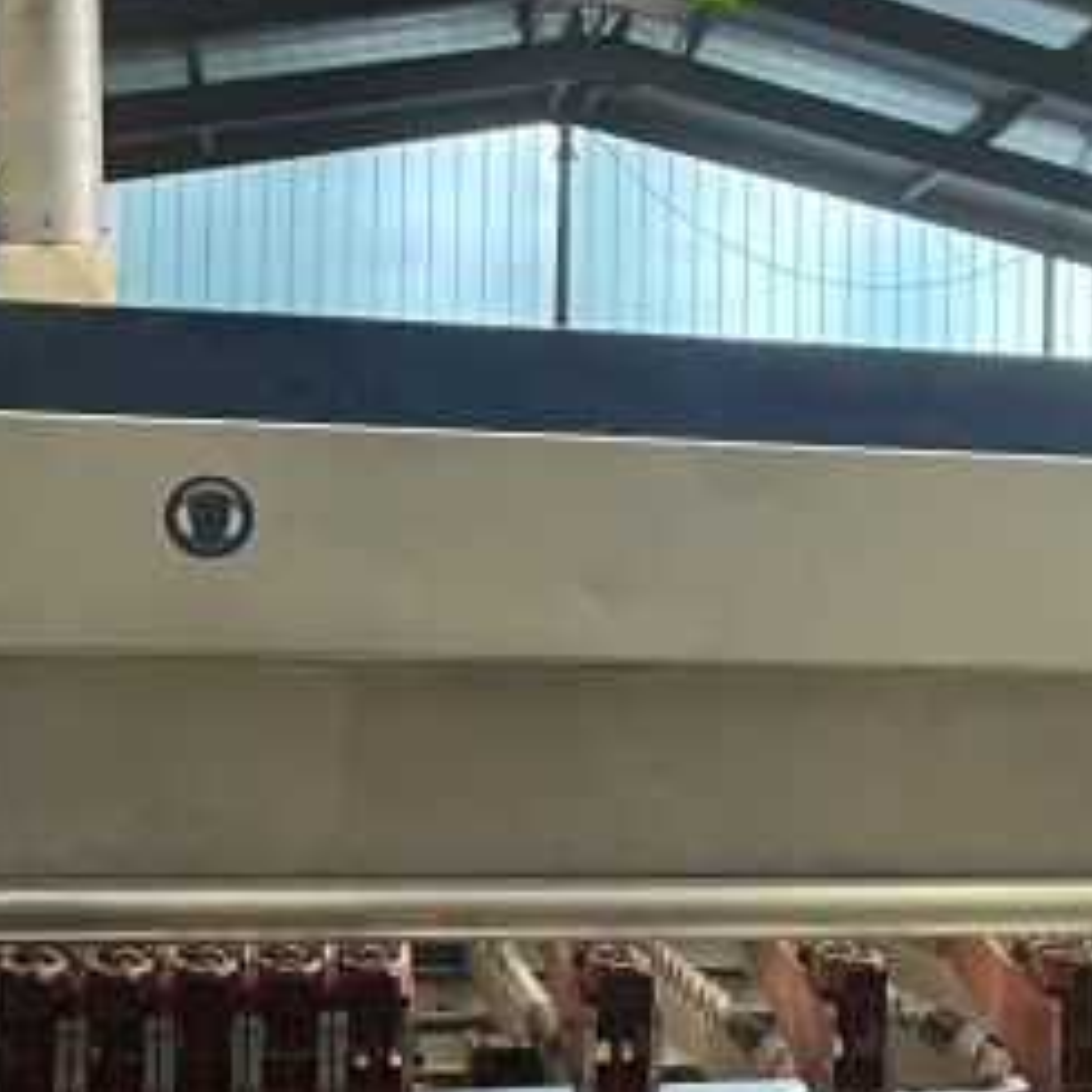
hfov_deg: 16.0
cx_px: 1638
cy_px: 691
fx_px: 3569
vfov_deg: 17.4
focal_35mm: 100
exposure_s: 1/50
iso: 125
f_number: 1.5
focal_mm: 5.7
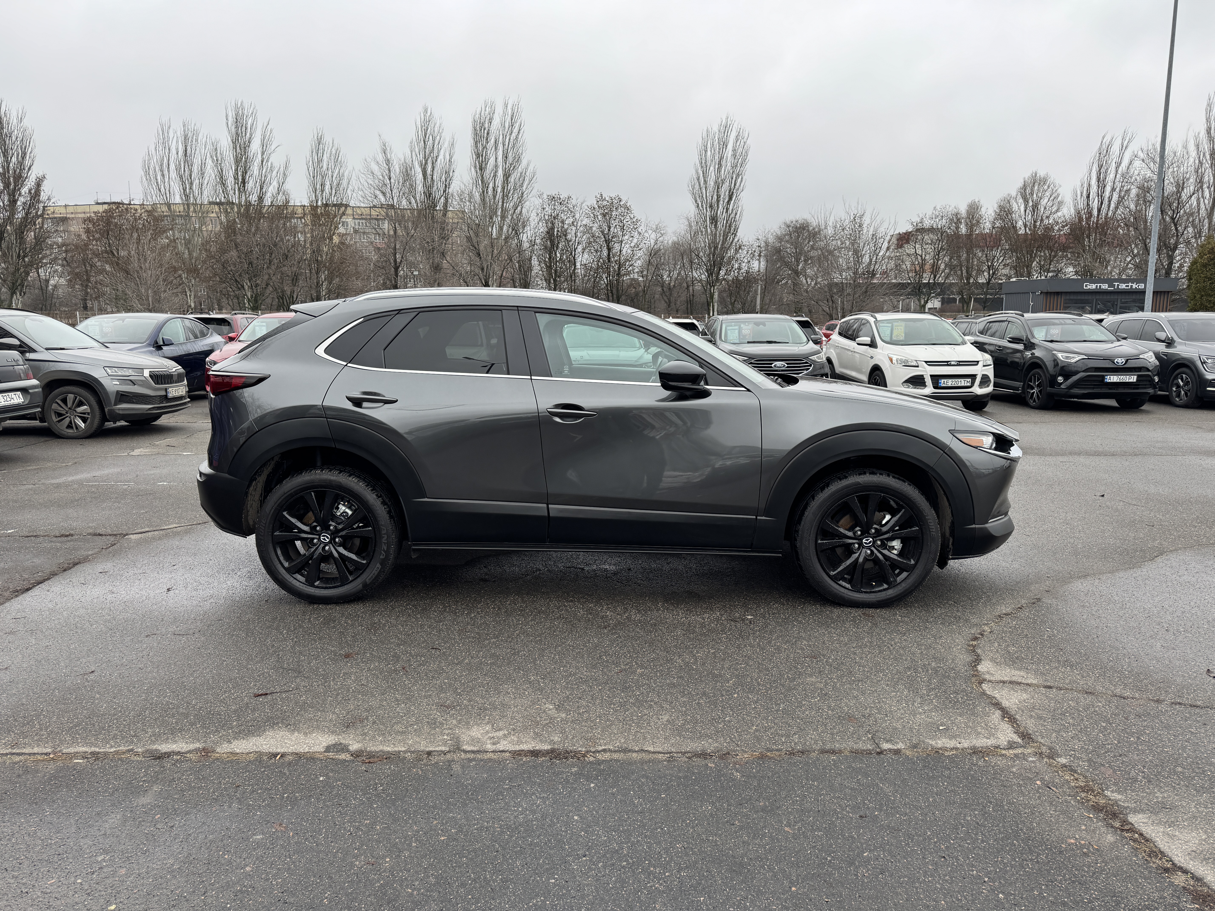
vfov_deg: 56.8
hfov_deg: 71.6
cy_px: 456
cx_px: 608
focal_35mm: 24
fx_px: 842
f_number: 1.78
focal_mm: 6.76
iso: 80
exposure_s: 1/582
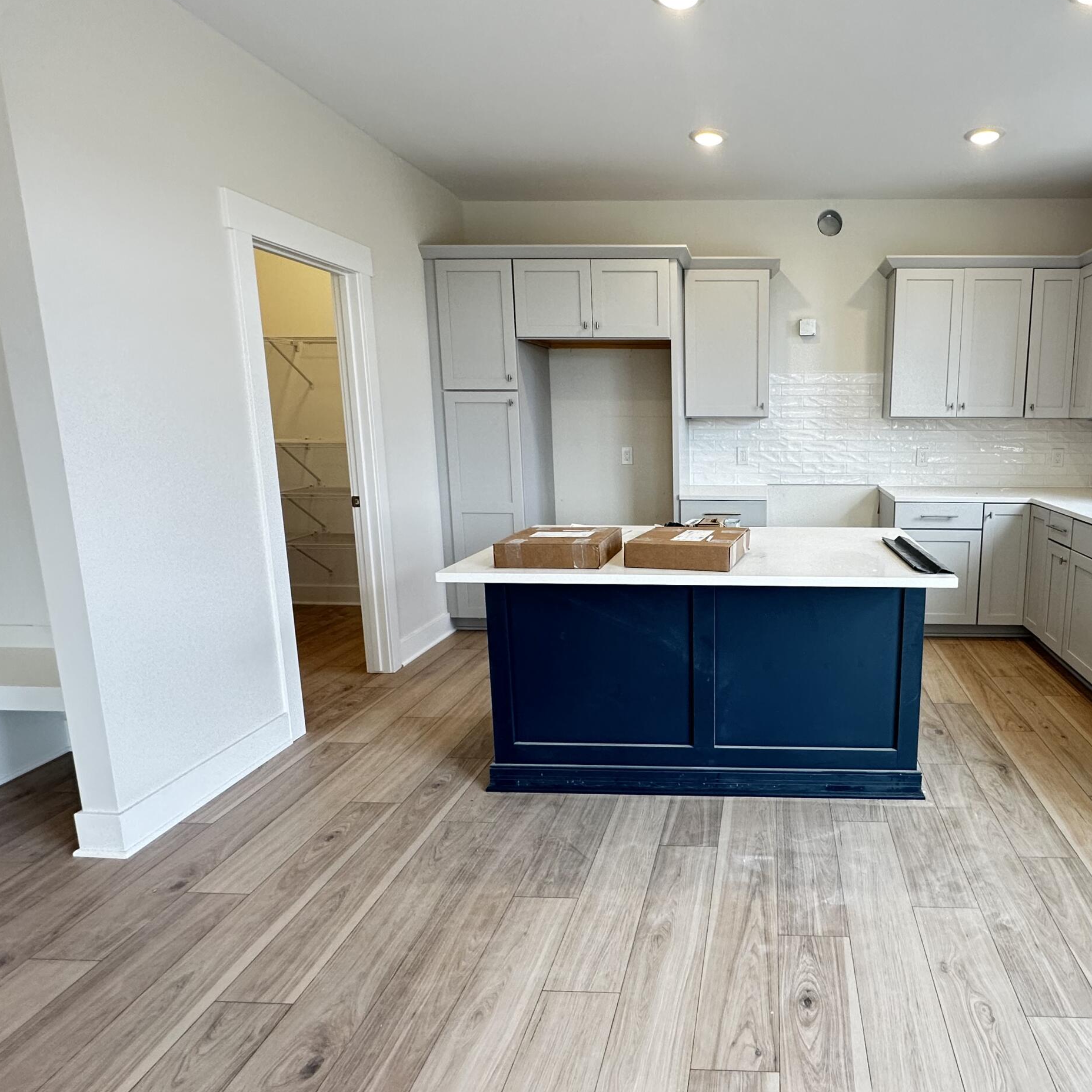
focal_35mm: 20
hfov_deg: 72.1
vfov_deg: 74.8
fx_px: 714
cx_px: 748
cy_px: 541
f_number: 2.2
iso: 200
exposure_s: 1/120
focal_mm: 2.22
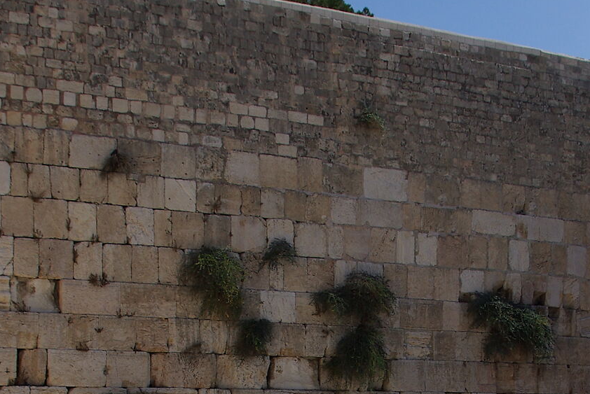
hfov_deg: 26.3
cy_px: 429
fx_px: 1263
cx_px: 345
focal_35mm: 77
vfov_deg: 17.2
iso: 100
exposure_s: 1/350
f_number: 8
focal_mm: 18
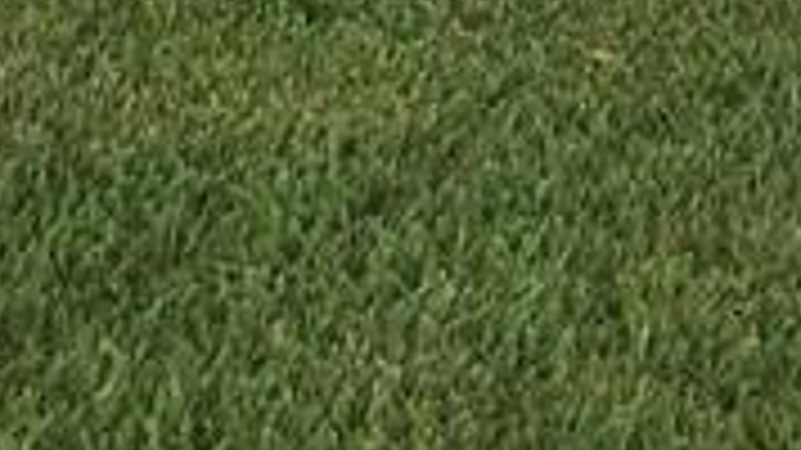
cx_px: 760
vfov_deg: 6.1
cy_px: -972
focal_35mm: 182
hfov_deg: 11.7
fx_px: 3864
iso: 32
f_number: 2.2
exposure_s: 1/706
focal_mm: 4.15
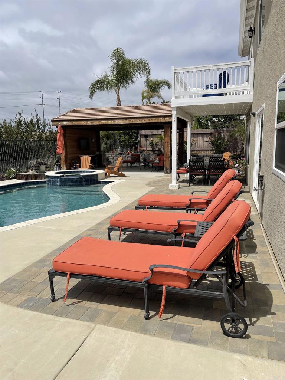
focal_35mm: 26
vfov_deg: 67.3
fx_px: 285
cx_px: 142
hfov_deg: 53.1
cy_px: 190
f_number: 1.6
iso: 32
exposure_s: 1/7407
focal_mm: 5.1
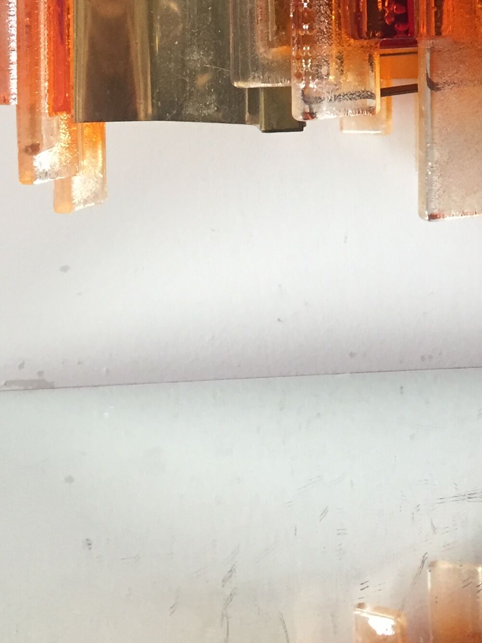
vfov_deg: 25.8
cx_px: 482
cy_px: -27
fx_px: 1318
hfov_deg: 20.1
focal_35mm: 71
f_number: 2.2
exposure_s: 1/33
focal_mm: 4.15
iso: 64
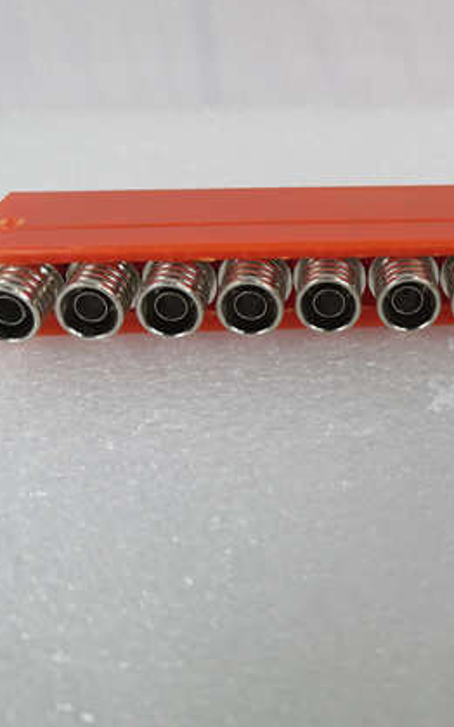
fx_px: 811
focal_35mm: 41
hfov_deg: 29.7
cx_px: 425
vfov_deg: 48.2
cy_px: 342
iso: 50
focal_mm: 3.95
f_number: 1.8
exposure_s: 1/100
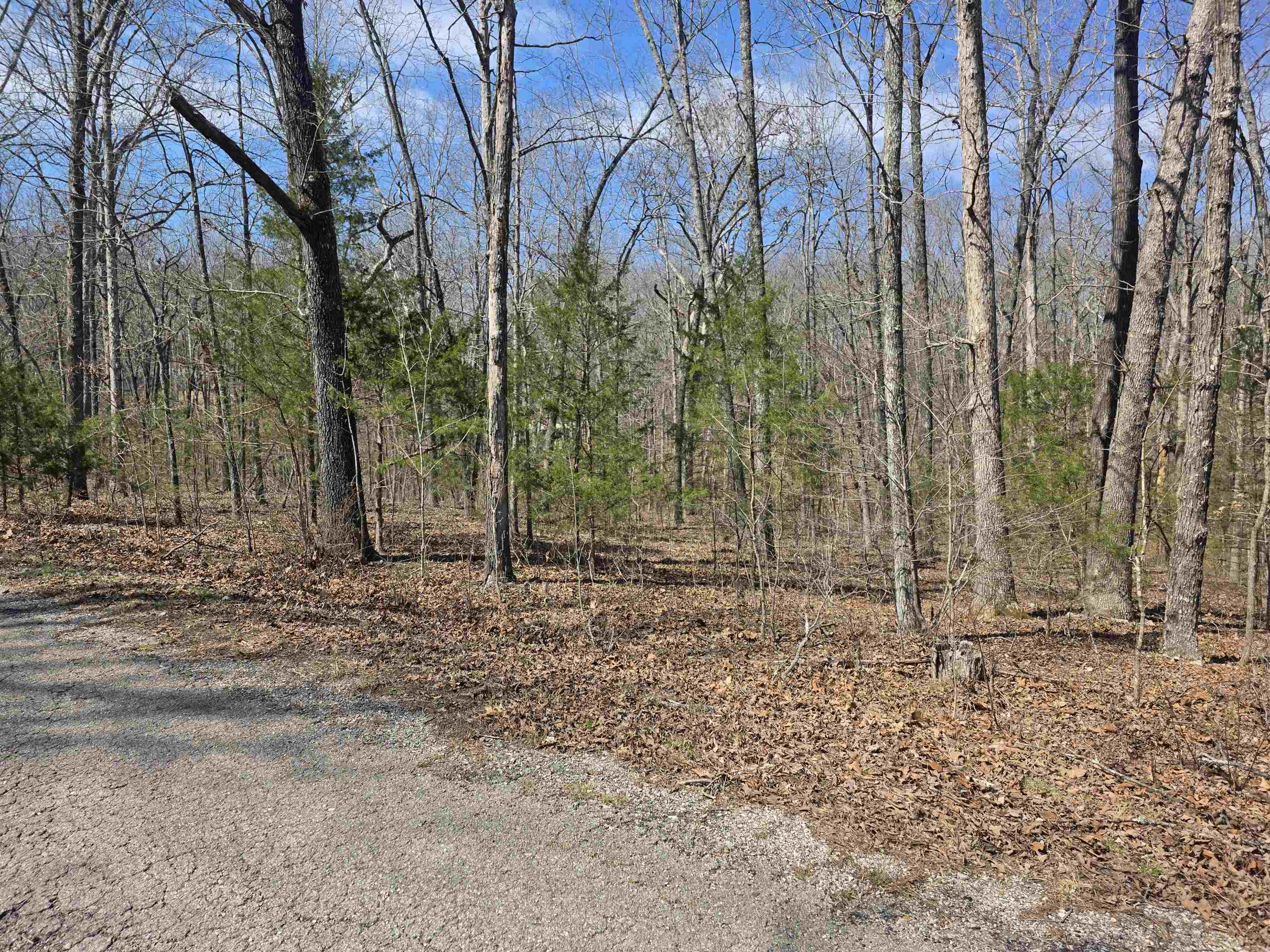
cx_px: 635
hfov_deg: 73.9
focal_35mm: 23
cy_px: 476
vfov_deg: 58.9
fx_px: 844
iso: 80
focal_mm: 6.3
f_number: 1.7
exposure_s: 1/3309
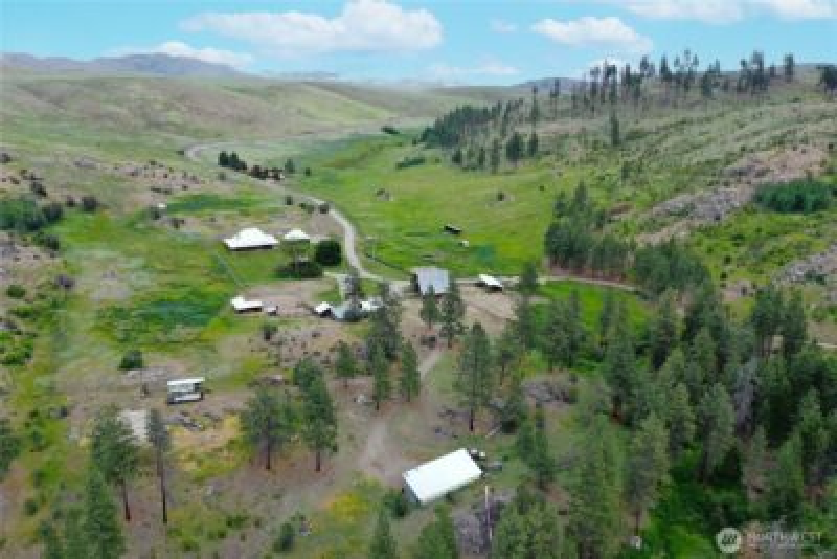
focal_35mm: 28
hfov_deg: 65.5
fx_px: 651
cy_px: 280
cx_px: 418
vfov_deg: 46.4
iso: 100
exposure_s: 1/120
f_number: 4.5
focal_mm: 10.26
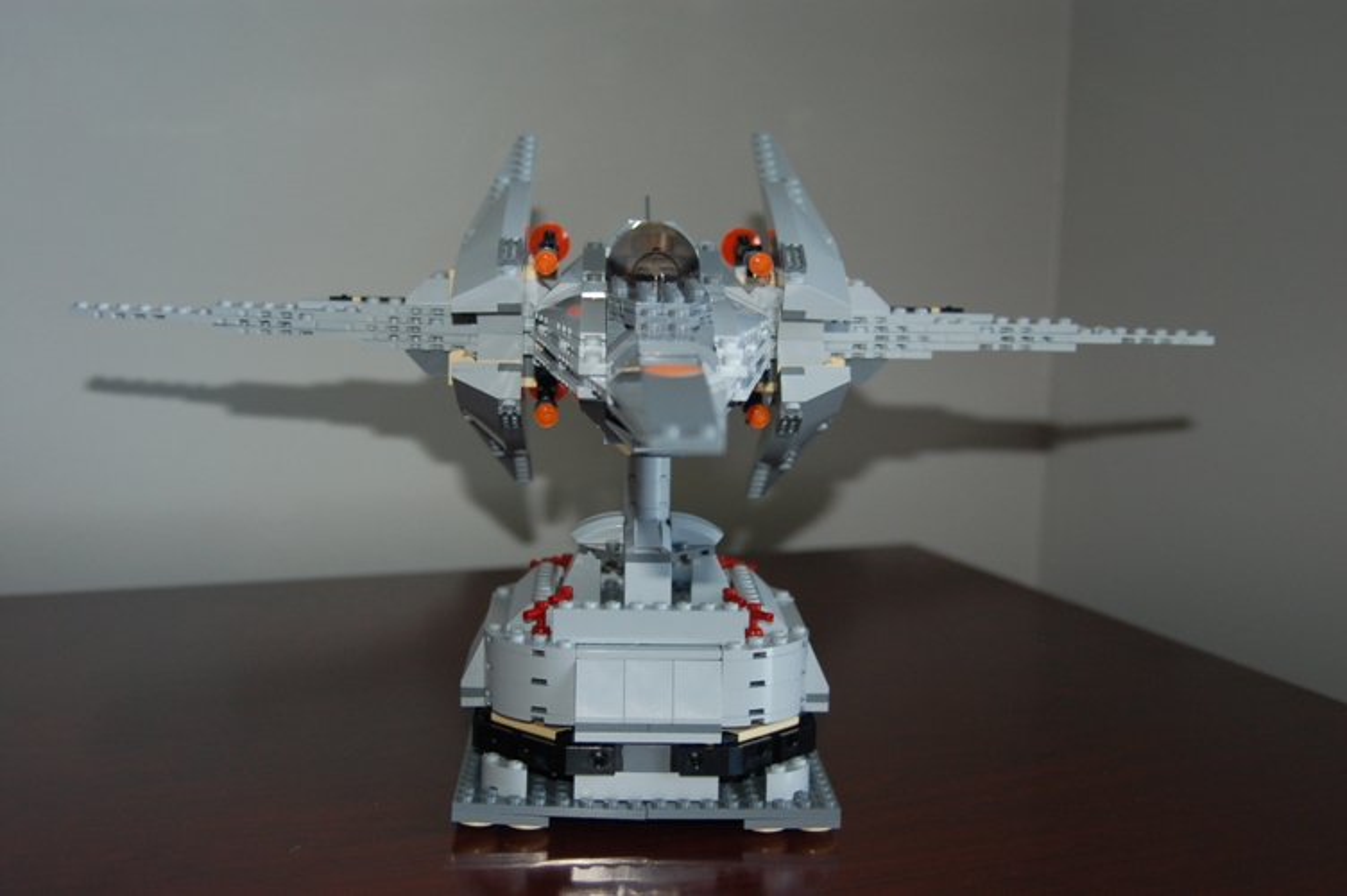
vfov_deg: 28.0
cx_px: 674
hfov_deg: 41.1
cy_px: 448
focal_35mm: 48
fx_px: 1794
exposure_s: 1/60
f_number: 3.8
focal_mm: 32
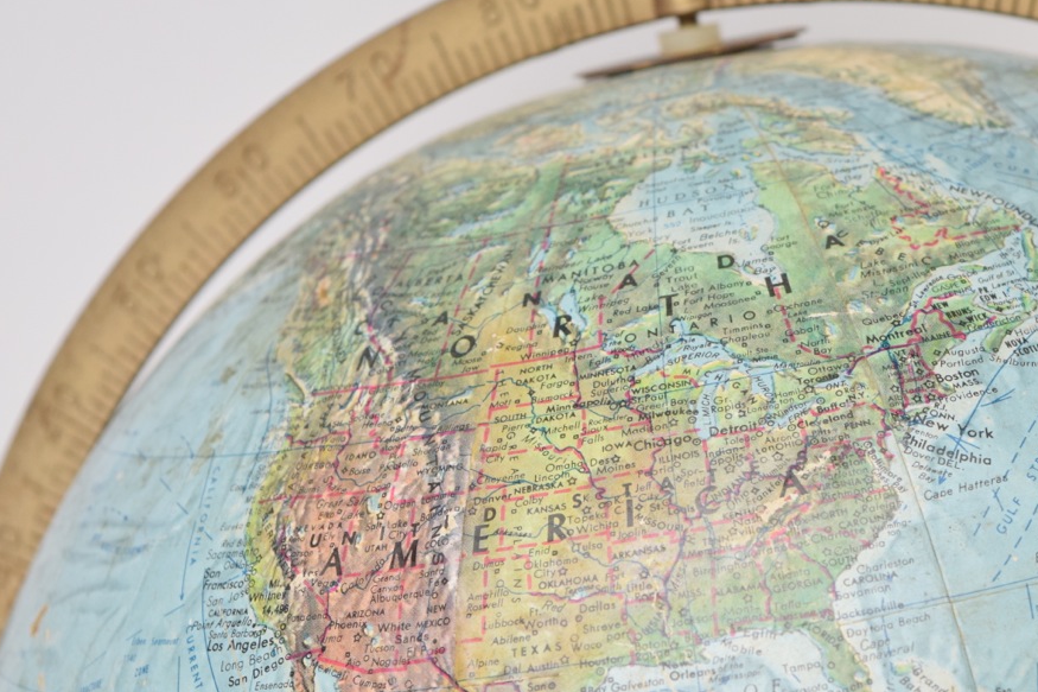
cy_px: 403
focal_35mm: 121
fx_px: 3480
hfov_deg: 16.9
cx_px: 645
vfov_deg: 11.3
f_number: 6.3
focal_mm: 55
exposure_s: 1/125
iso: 800
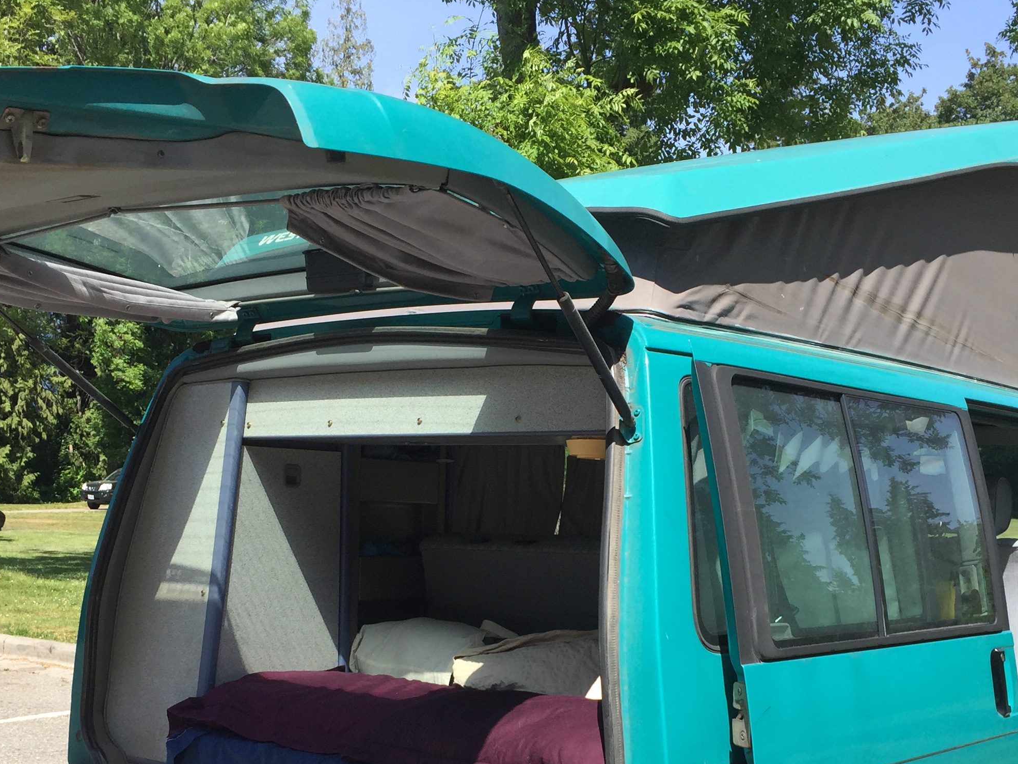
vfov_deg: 29.6
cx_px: 531
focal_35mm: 48
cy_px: 605
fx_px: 1412
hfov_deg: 39.6
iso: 32
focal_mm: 4.15
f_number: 2.2
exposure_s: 1/1130
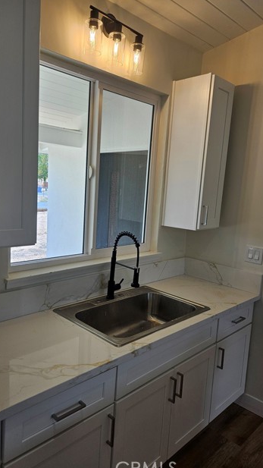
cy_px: 237
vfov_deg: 71.9
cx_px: 110
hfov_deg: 44.2
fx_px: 322
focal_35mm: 26
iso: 25
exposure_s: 1/129
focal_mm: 5.4
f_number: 1.8
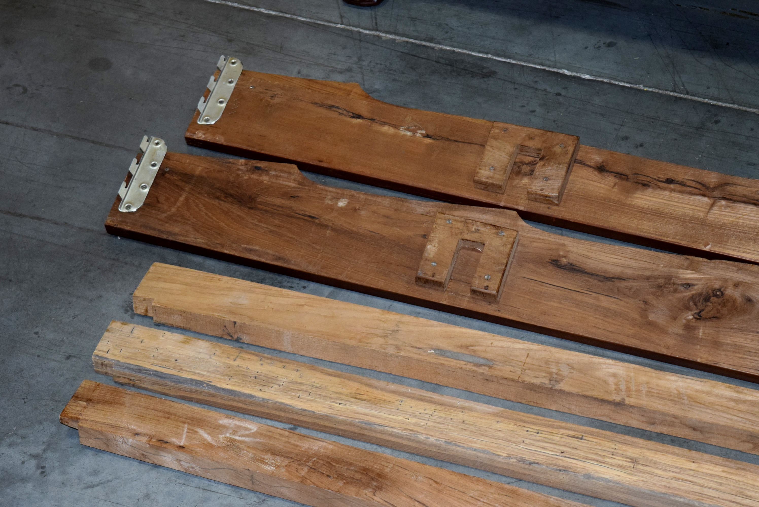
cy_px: 254
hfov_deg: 24.6
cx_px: 380
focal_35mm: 82
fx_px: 1741
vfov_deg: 16.6
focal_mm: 55
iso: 1400
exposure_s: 1/60
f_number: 5.6
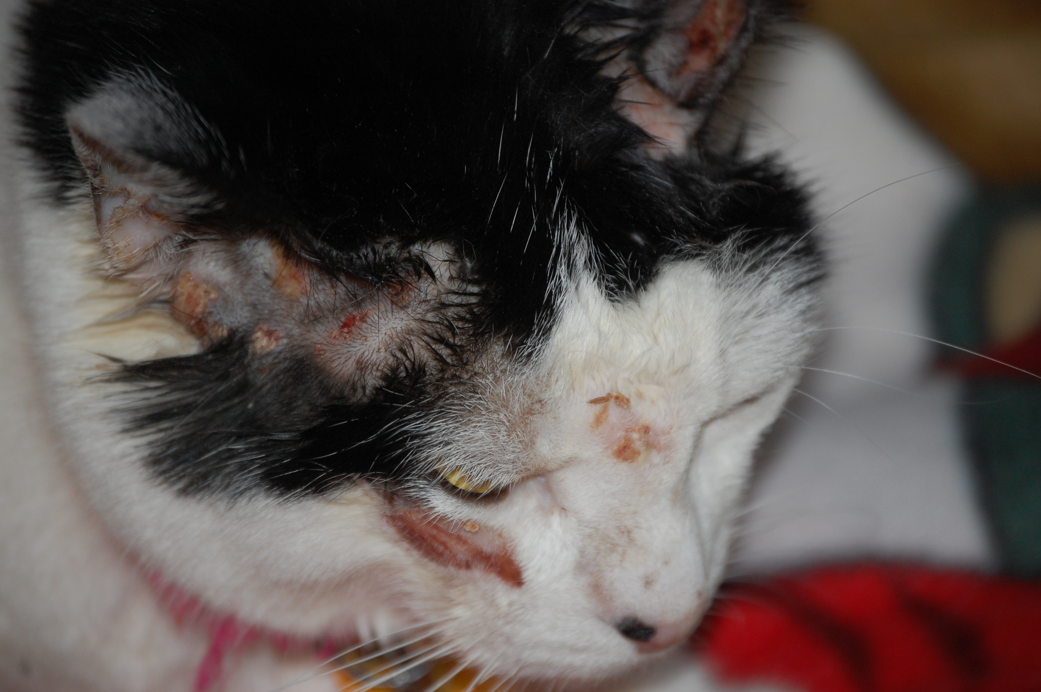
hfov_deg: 9.5
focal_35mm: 218
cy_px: 346
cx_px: 520
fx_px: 6284
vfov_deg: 6.3
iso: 400
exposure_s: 1/60
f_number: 5.3
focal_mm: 145
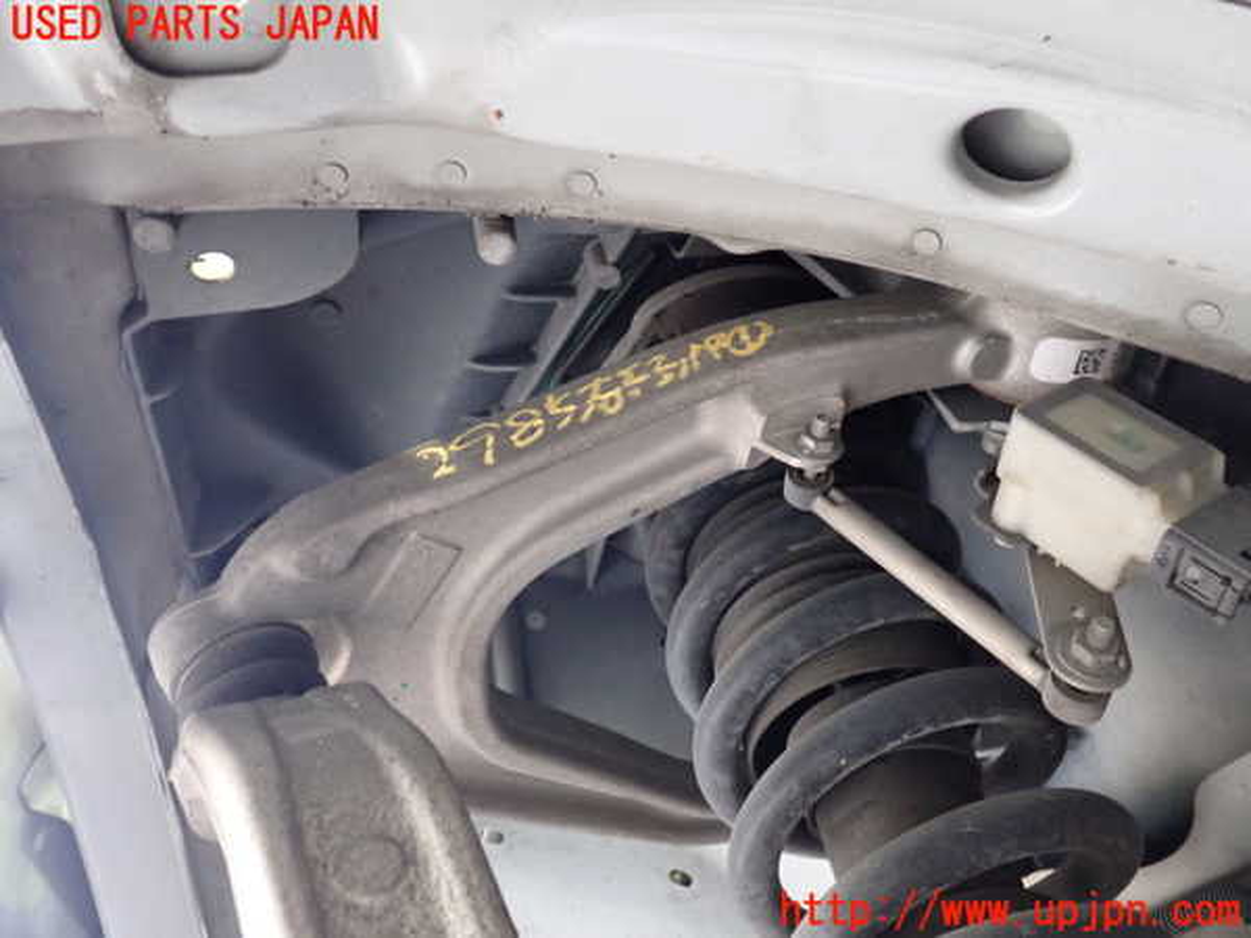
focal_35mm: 30
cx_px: 626
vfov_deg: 46.8
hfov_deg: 60.0
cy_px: 469
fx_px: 1084
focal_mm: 5.4
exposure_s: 1/30
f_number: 2.3
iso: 800
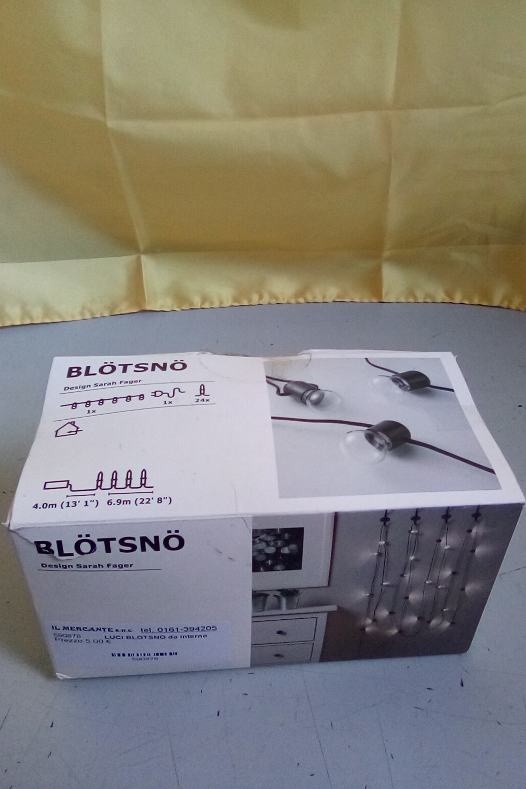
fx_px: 658
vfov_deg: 61.9
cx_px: 270
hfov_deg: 43.6
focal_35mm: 30
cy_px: 402
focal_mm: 2.27
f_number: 2.2
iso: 71
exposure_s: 1/50
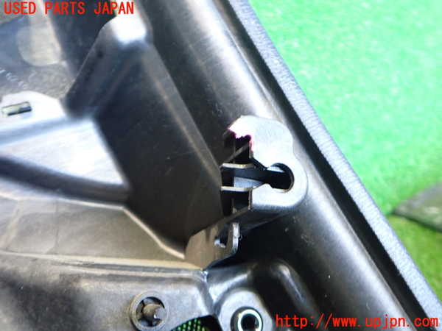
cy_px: 166
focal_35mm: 30
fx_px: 383
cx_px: 221
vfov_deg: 46.8
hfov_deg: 60.0
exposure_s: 1/30
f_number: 2.3
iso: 500
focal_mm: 5.4
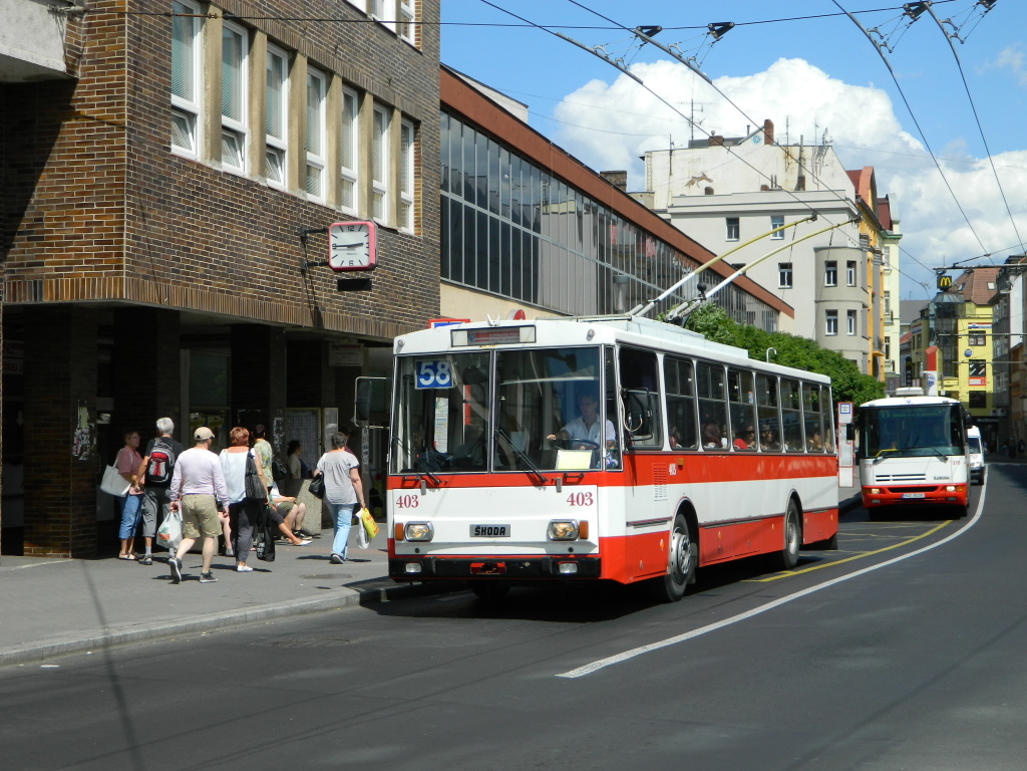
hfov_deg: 33.8
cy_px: 386
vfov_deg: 25.7
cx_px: 514
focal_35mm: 57
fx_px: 1691
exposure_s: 1/800
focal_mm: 10.2
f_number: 3.8
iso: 80
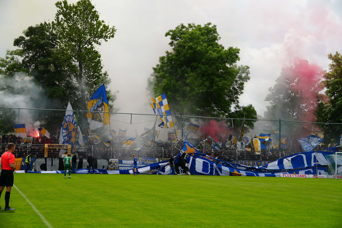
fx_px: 598
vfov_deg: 21.6
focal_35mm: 63
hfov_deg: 31.9
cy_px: 114
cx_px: 171
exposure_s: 1/640
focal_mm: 42
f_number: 5
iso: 100
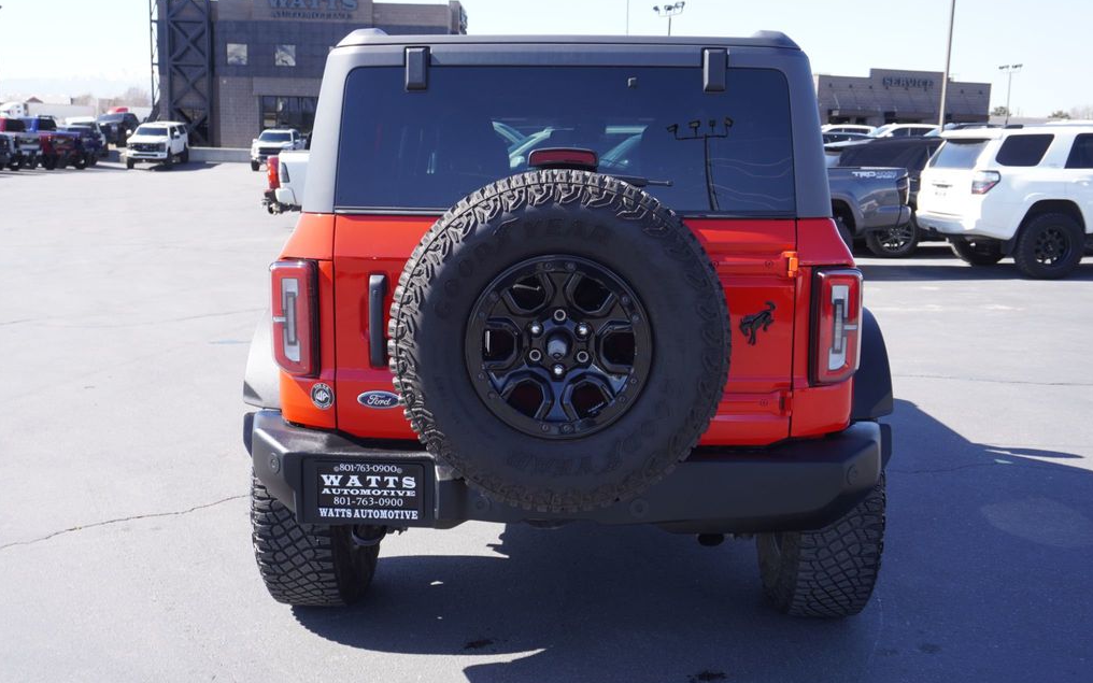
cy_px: 337
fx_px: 1102
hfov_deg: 52.7
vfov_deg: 34.4
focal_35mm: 37
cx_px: 546
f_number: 6.3
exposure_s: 1/125
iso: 100
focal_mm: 24
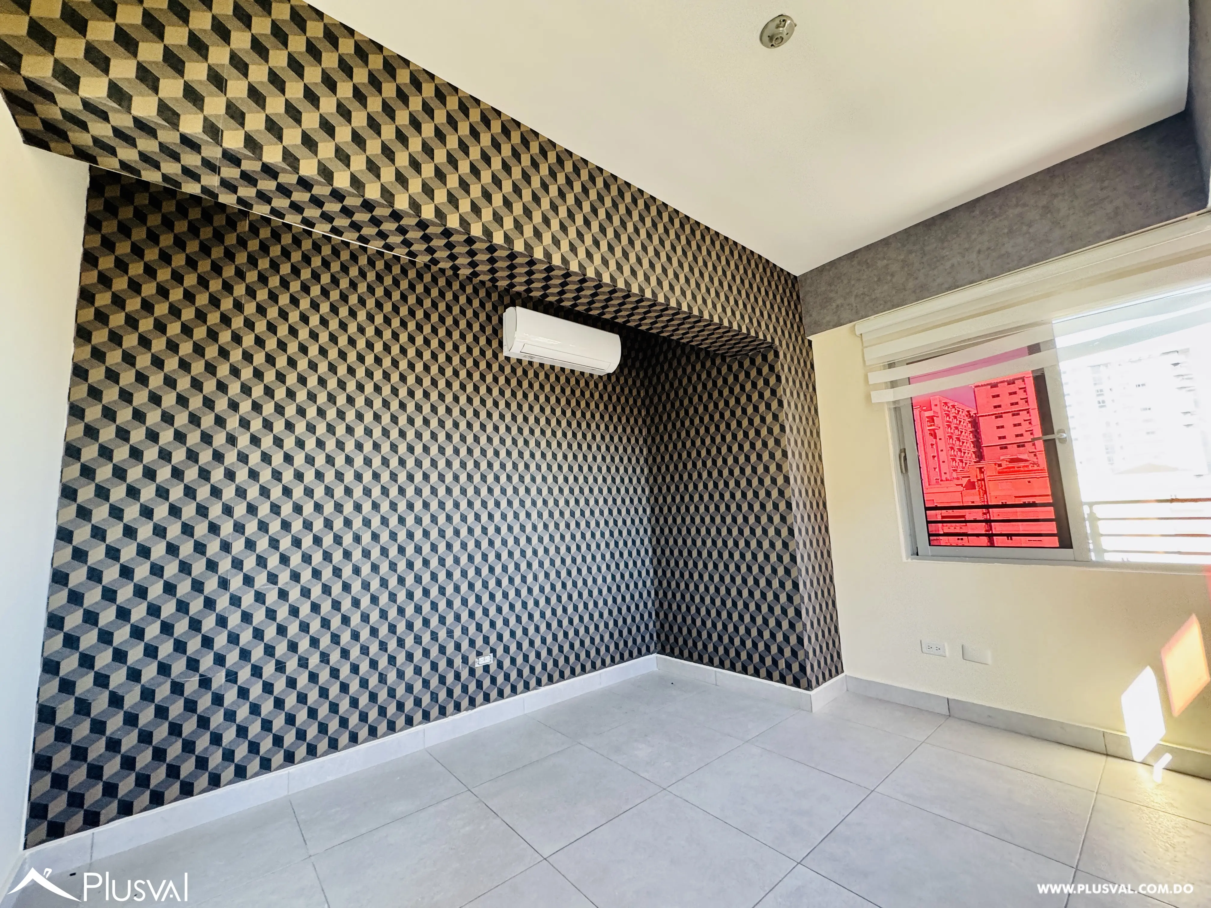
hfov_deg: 102.1
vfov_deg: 85.7
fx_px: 490
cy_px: 454
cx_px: 606
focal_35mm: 14
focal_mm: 2.22
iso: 200
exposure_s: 1/99
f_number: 2.2
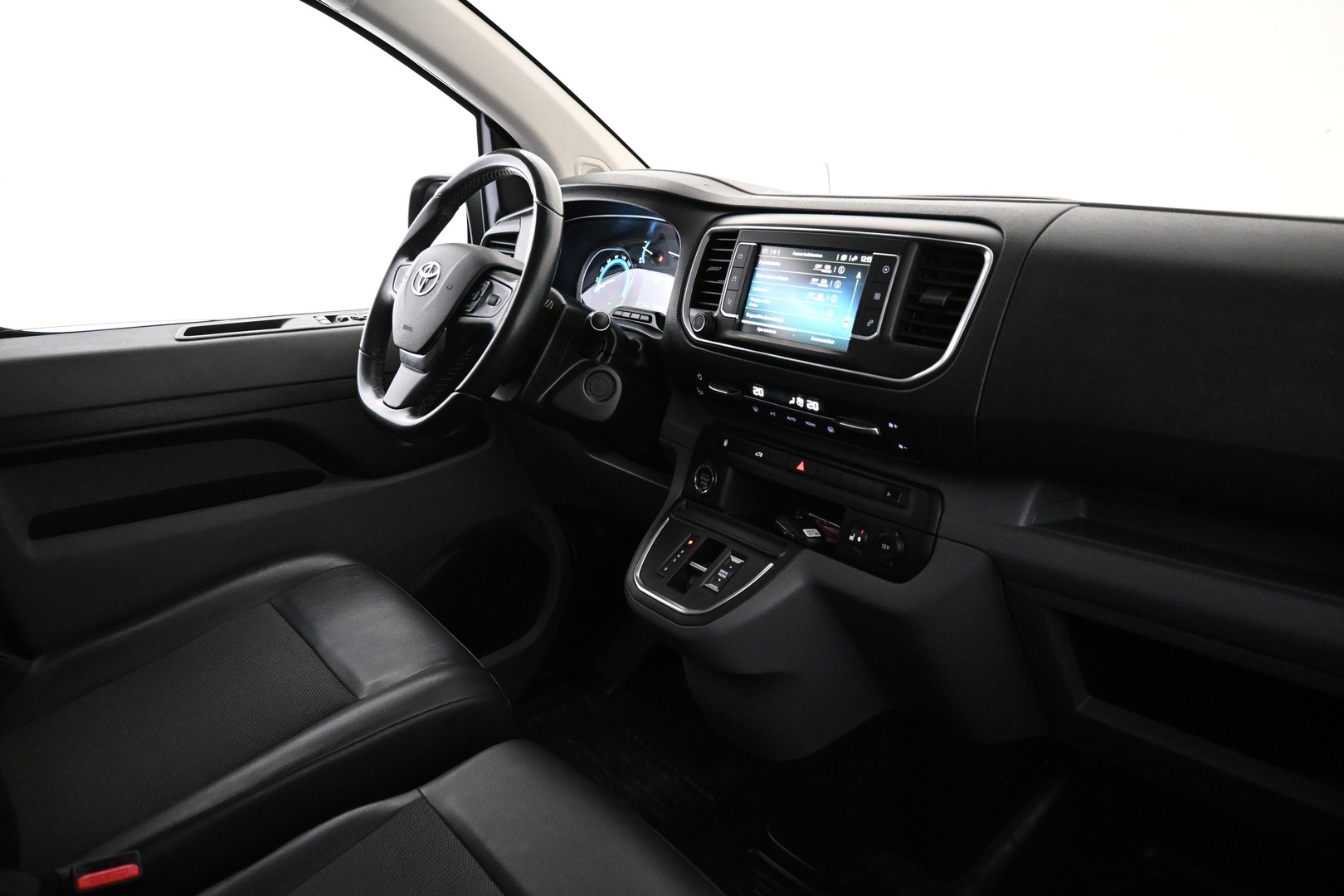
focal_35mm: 24
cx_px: 672
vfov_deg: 53.1
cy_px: 448
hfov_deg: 73.7
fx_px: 896
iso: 4000
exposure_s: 1/60
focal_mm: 16
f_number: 3.5
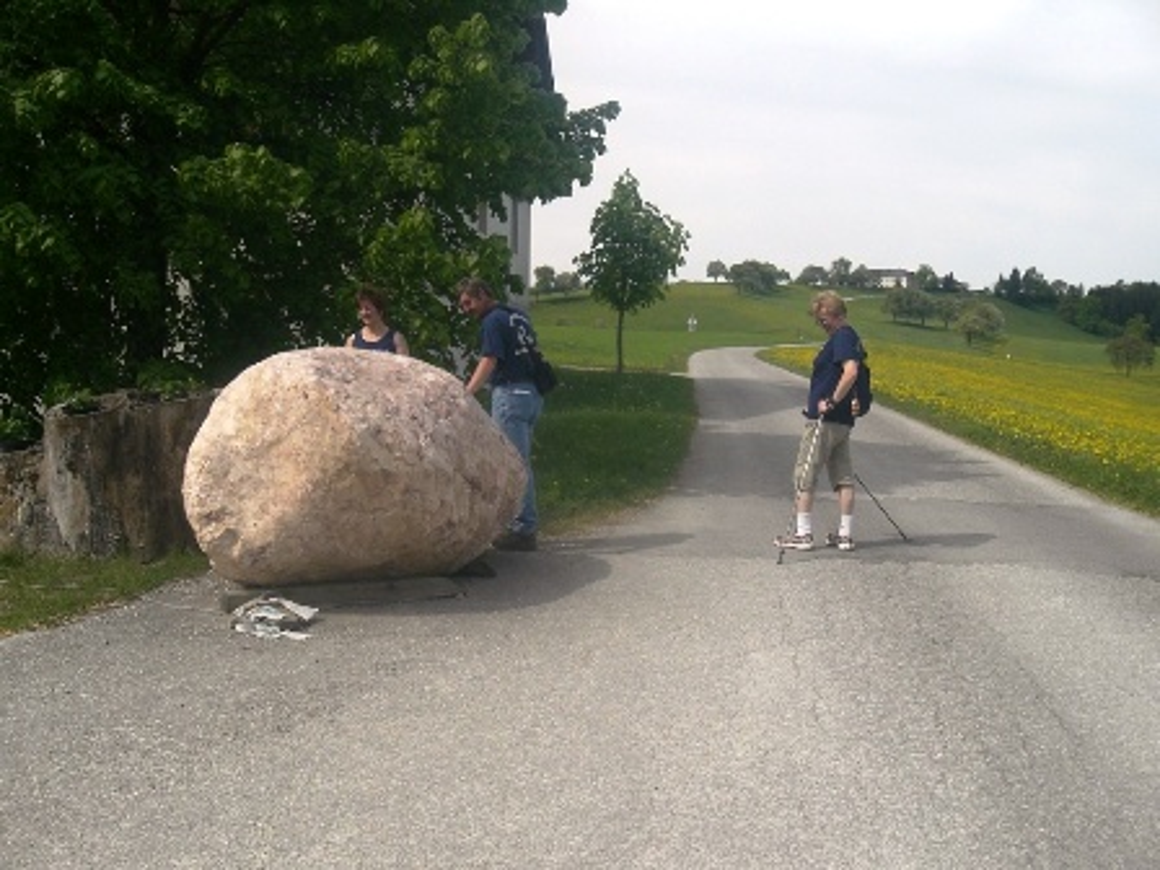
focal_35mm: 38
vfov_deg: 37.7
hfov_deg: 49.0
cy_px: 435
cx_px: 580
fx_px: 1273
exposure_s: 1/640
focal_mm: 6.3
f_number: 4.4
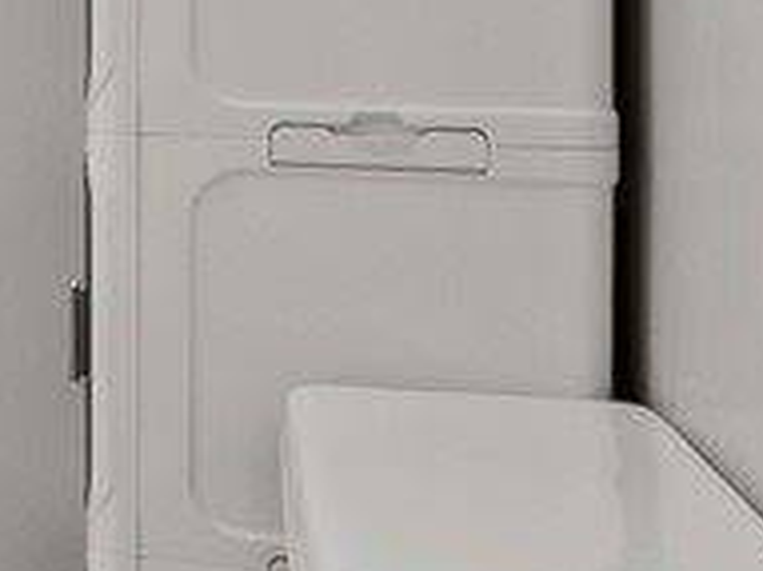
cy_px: 20
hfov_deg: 18.0
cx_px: -619
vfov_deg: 16.8
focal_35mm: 86
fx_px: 1894
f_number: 8
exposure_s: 1/3
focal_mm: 8
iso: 200
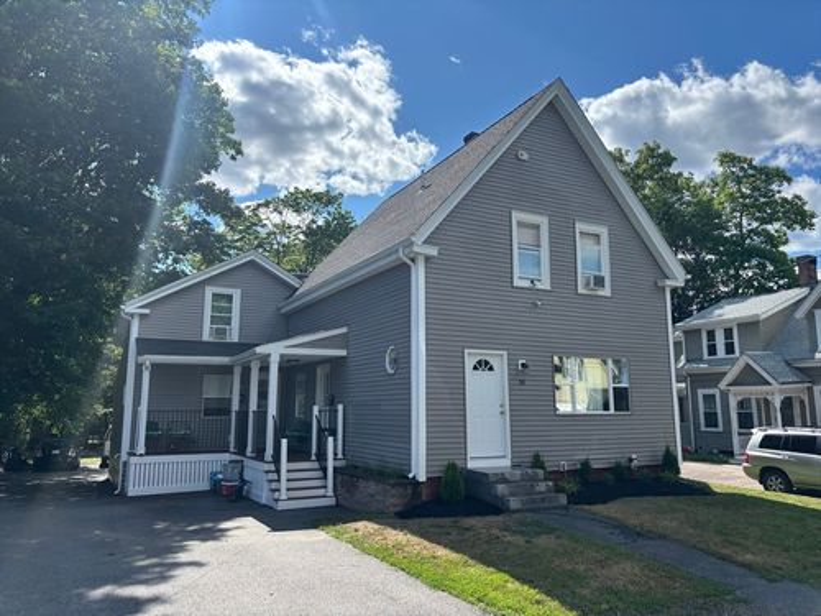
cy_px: 308
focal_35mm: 26
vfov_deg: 53.1
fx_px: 617
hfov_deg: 67.3
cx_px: 410
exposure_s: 1/2857
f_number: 1.6
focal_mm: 5.96
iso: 50
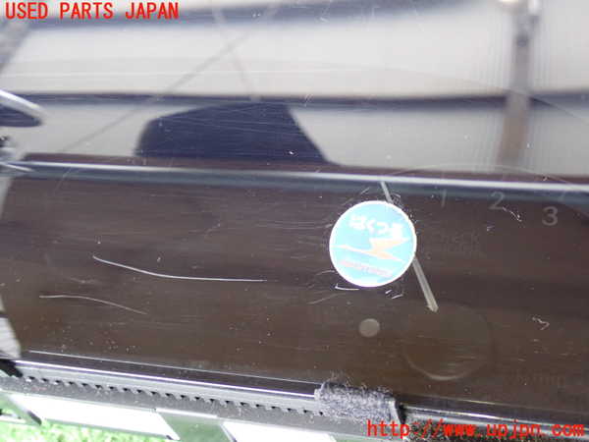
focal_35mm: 47
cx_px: 294
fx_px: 800
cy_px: 221
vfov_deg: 30.9
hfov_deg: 40.4
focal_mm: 8.4
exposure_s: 1/15
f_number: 3.1
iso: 800
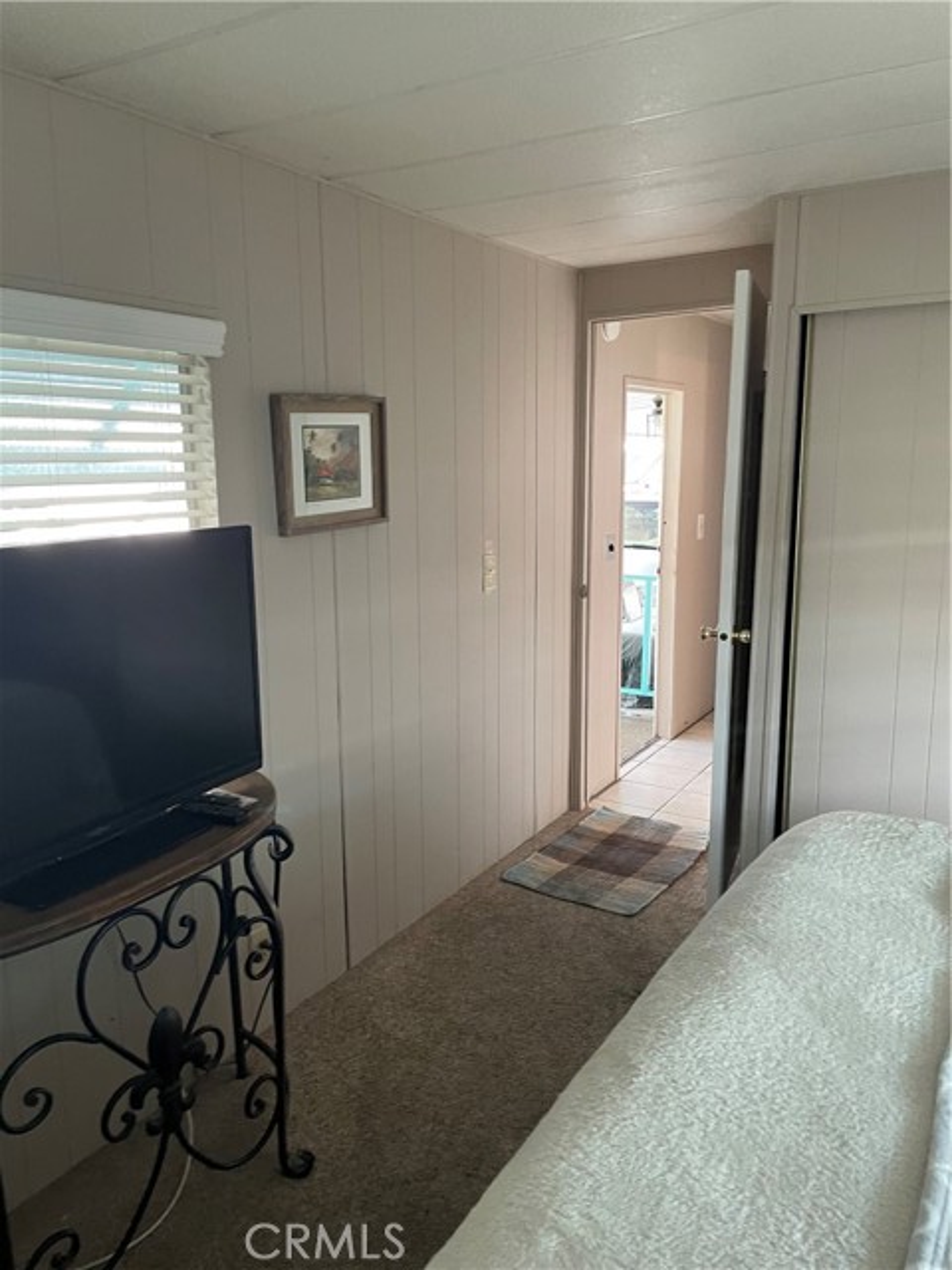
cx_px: 476
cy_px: 635
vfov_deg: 67.3
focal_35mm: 26
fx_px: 953
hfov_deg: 53.1
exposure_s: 1/60
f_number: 1.6
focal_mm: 4.2
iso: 200
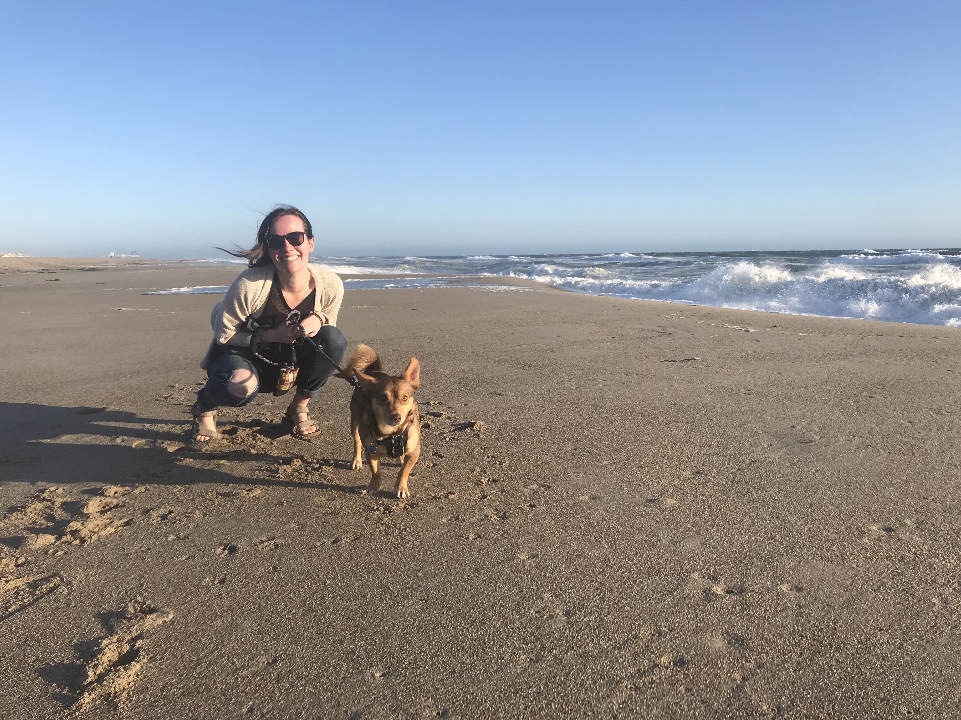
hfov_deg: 63.4
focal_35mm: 28
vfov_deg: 49.7
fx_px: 777
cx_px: 480
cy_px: 360
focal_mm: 3.99
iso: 20
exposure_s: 1/1681
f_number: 1.8
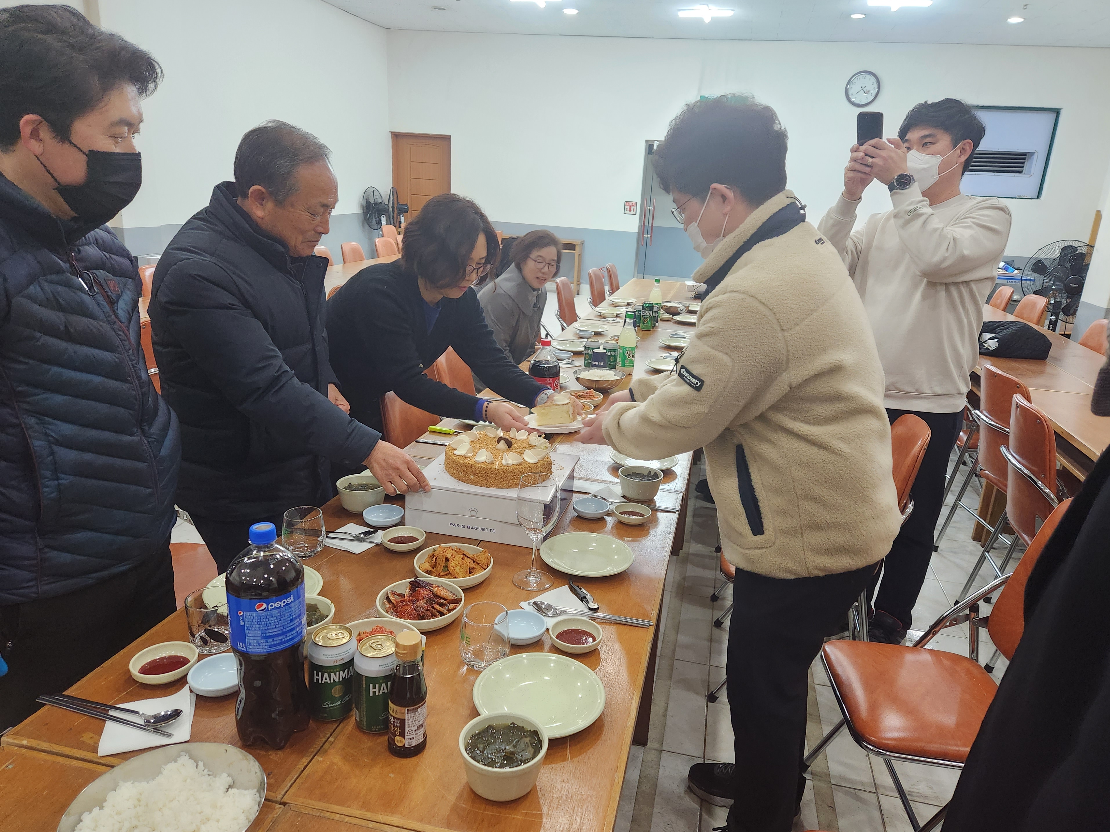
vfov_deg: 56.8
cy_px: 431
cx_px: 566
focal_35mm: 24
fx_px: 770
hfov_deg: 71.6
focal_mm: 5.4
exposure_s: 1/120
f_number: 1.8
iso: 500
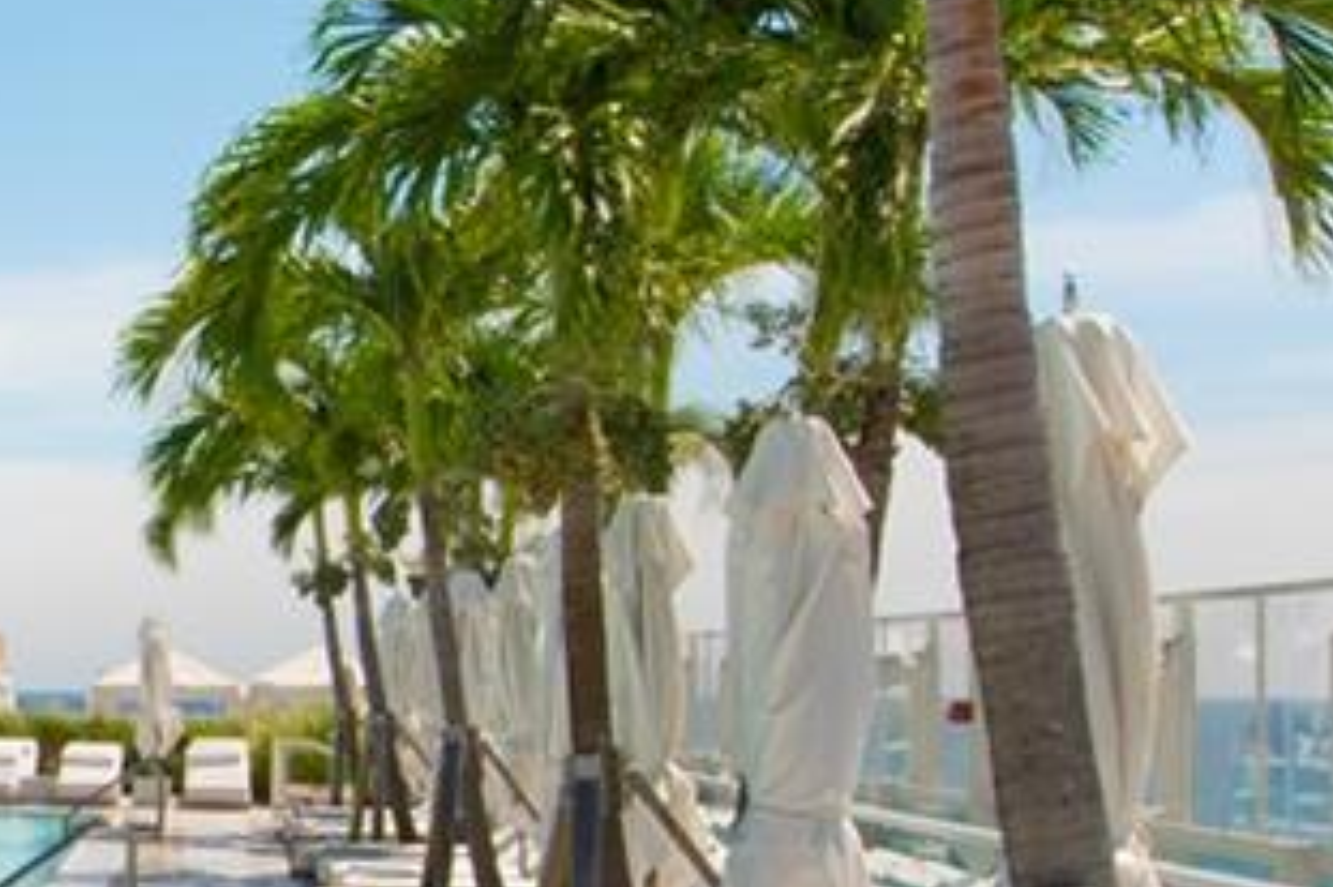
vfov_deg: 18.6
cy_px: 778
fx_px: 2664
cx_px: -789
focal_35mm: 72
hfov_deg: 22.0
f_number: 13
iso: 100
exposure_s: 1/100
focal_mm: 14
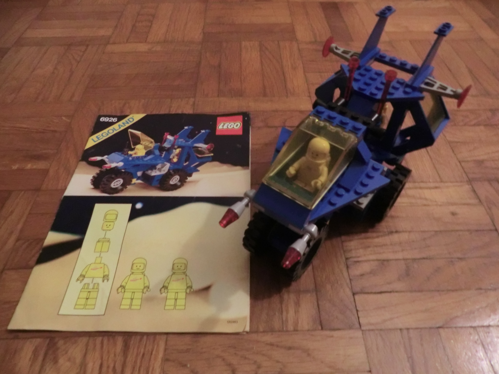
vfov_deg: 56.8
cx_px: 250
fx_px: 346
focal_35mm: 24
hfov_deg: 71.6
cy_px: 187
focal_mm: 4.3
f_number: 3.2
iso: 800
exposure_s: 1/13
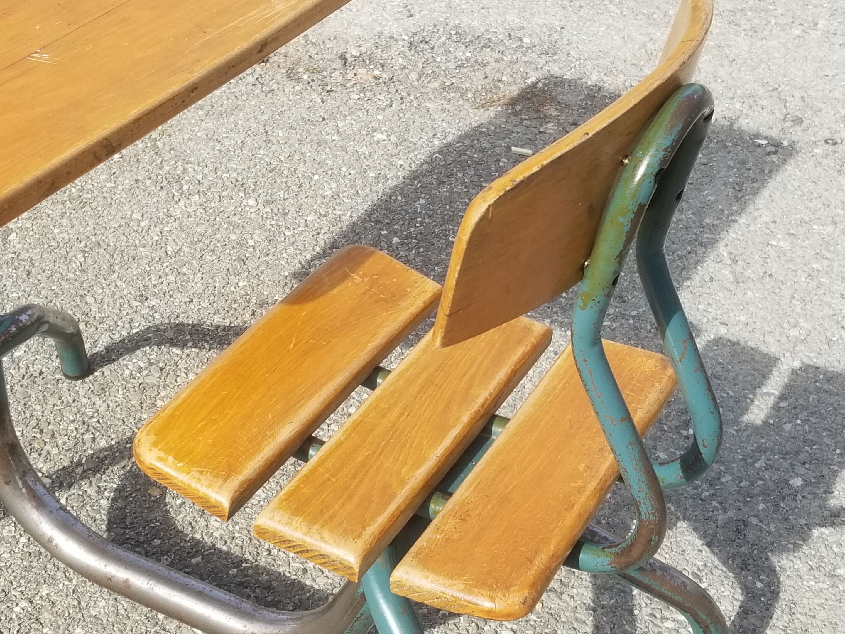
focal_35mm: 26
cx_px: 422
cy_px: 317
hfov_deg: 67.3
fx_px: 635
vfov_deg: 53.1
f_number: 1.7
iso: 50
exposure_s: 1/1256
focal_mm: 4.25
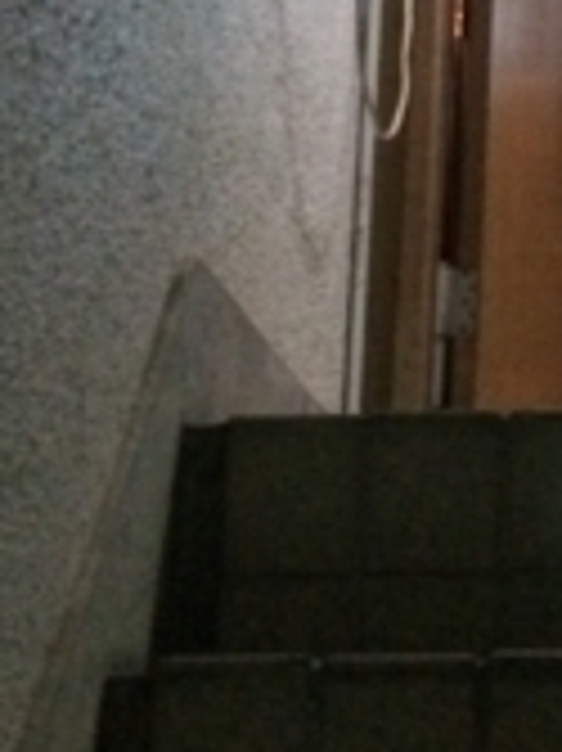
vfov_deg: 16.7
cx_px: 769
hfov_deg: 12.8
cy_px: -243
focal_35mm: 111
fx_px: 2406
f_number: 2.2
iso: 640
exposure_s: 1/17
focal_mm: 4.15
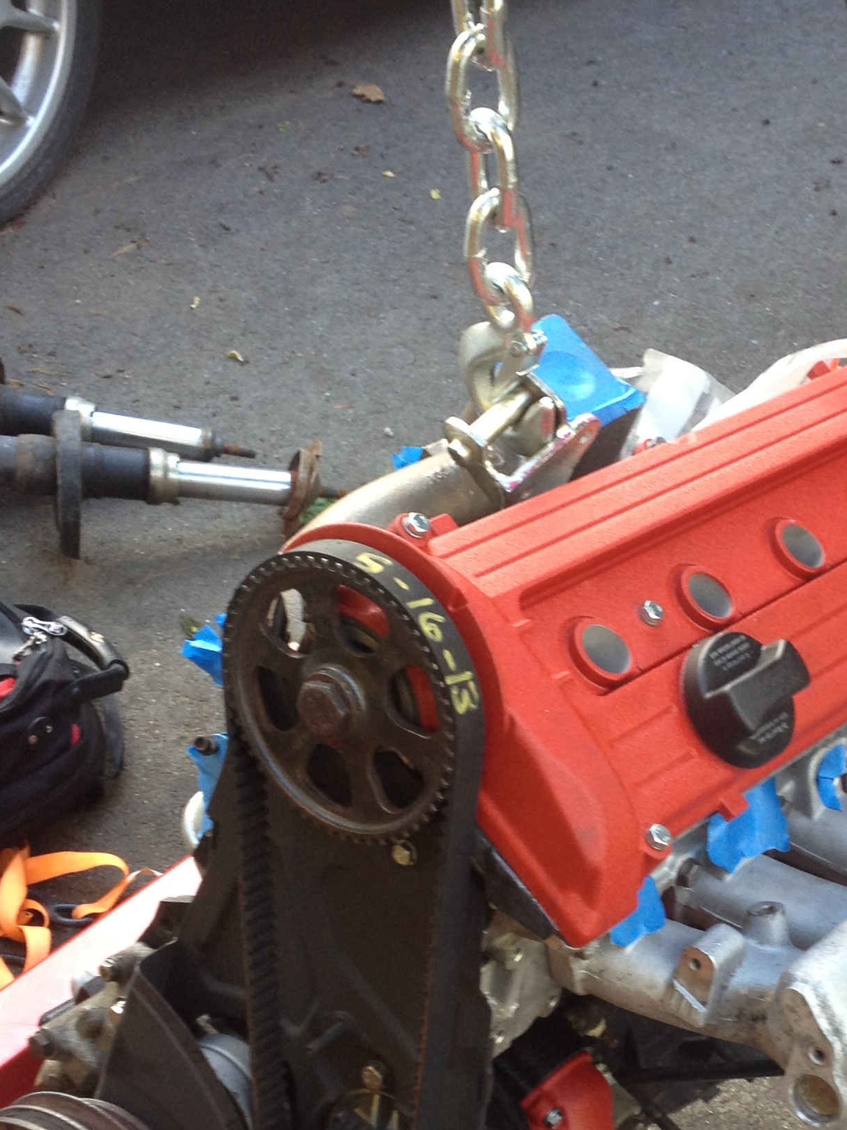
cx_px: 599
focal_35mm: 70
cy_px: 778
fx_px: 2284
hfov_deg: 20.9
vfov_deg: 27.6
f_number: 2.4
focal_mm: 4.28
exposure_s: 1/30
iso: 64
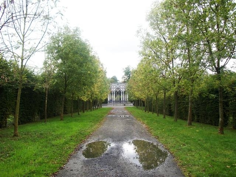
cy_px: 88
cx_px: 118
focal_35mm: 40
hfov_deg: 46.8
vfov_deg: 36.0
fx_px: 273
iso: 80
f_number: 3.2
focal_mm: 7.1
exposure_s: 1/250
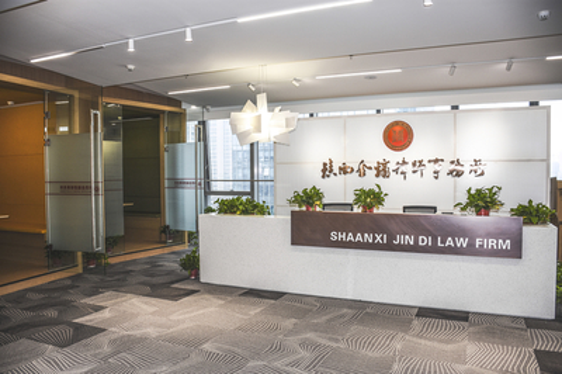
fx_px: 421
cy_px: 187
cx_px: 281
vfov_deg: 47.9
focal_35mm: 27
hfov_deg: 67.4
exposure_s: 1/100
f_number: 3.5
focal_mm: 18
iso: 100
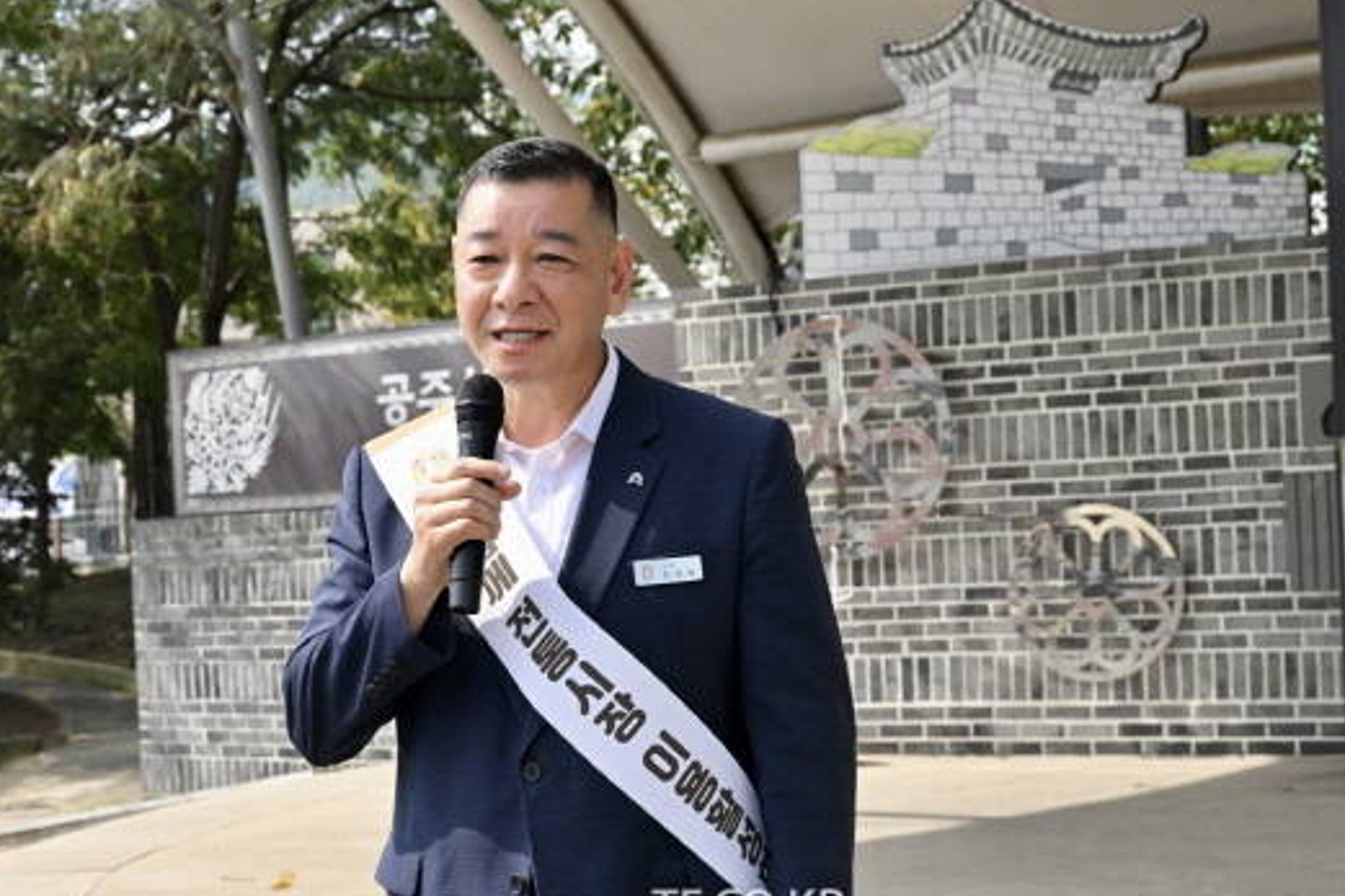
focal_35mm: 59
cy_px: 535
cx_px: 561
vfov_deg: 22.9
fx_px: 2203
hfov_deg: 33.9
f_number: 7.1
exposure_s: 1/320
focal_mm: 48
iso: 200
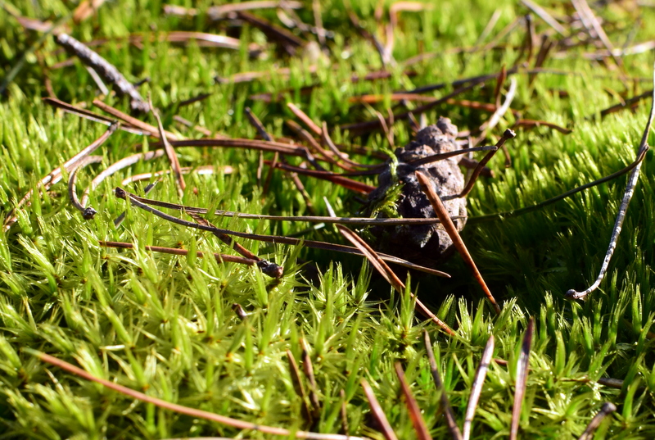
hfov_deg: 37.8
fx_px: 957
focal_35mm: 52
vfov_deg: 25.9
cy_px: 220
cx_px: 328
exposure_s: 1/200
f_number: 10
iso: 400
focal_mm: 35
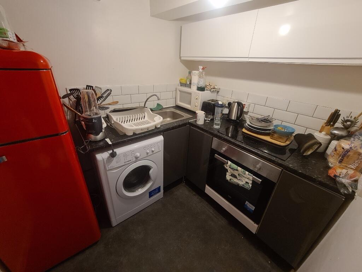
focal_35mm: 13
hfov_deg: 106.2
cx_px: 181
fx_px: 136
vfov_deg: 89.9
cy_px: 136
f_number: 2.2
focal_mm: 2.2
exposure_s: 1/33
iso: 320
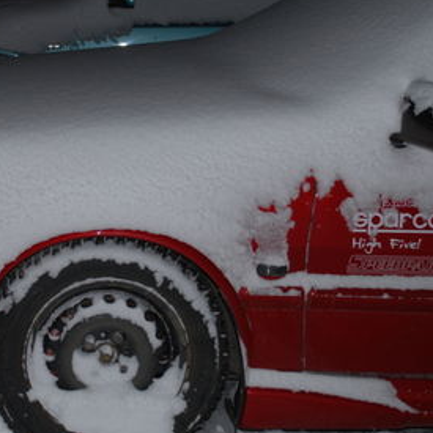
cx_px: 109
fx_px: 1217
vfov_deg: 20.2
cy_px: 189
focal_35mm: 86
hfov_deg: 20.0
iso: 200
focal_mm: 29
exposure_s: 1/60
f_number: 4.8
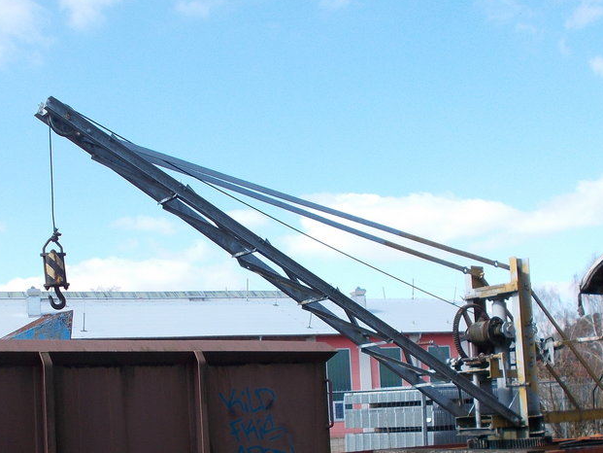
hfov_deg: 33.1
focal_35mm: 58
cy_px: 369
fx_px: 1011
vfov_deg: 24.8
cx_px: 226
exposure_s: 1/400
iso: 80
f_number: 3.4
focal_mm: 5.3
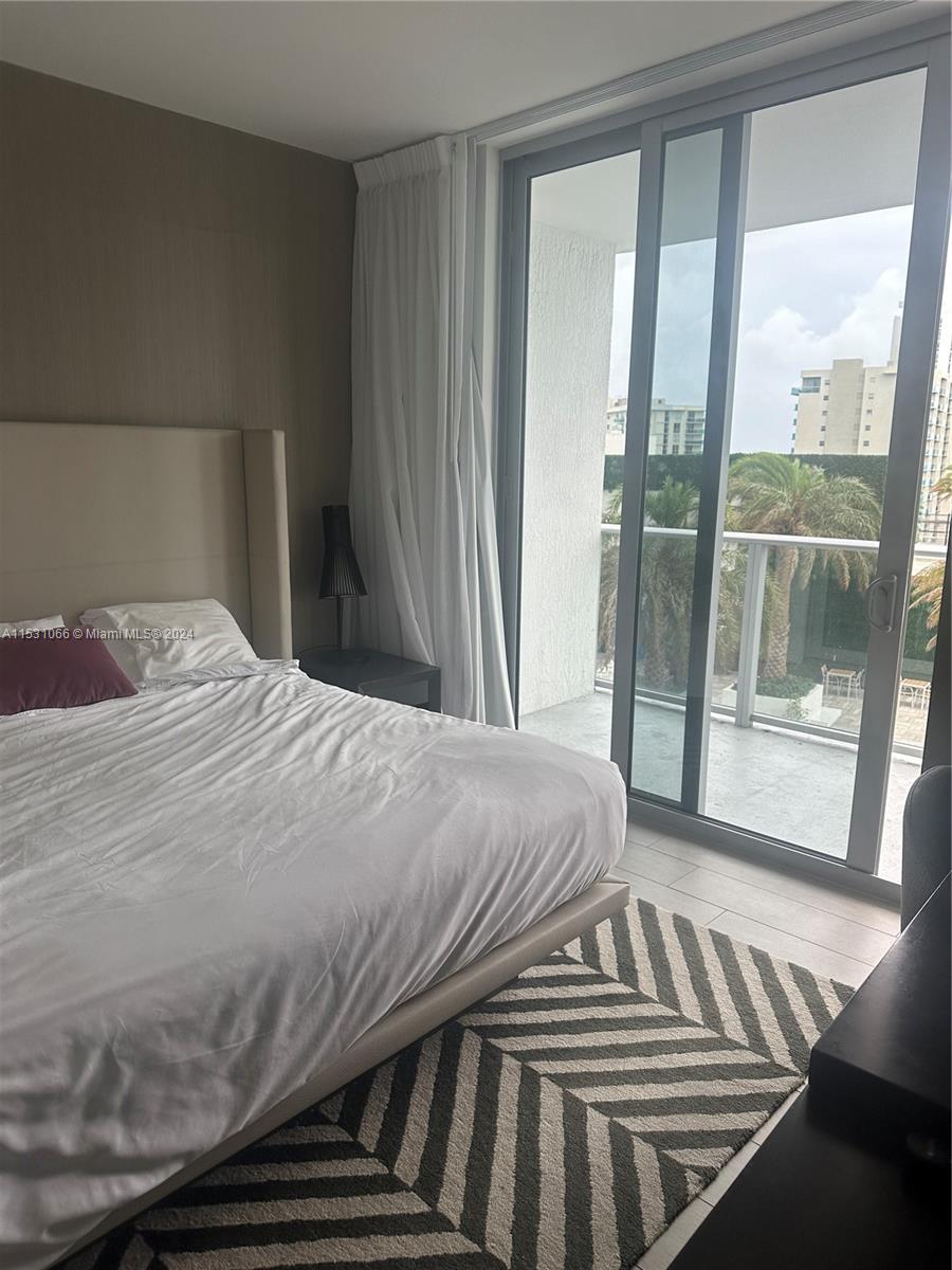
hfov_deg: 56.8
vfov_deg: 71.6
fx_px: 880
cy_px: 635
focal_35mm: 24
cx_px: 476
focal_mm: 6.86
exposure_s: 1/454
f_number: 1.78
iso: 80
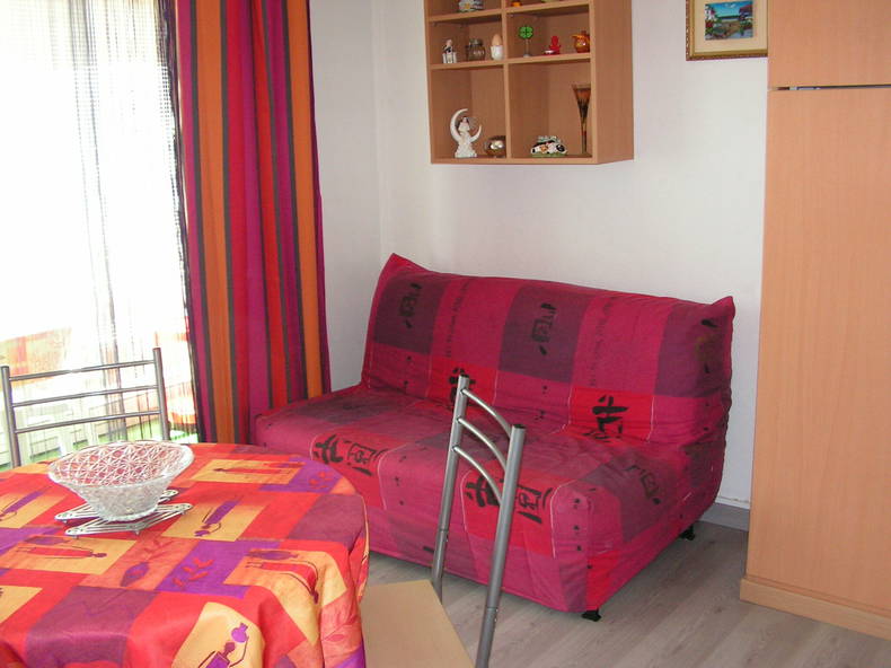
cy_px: 334
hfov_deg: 51.4
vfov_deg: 39.6
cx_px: 446
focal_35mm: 36
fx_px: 926
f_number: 3.2
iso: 200
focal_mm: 6
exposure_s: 1/40
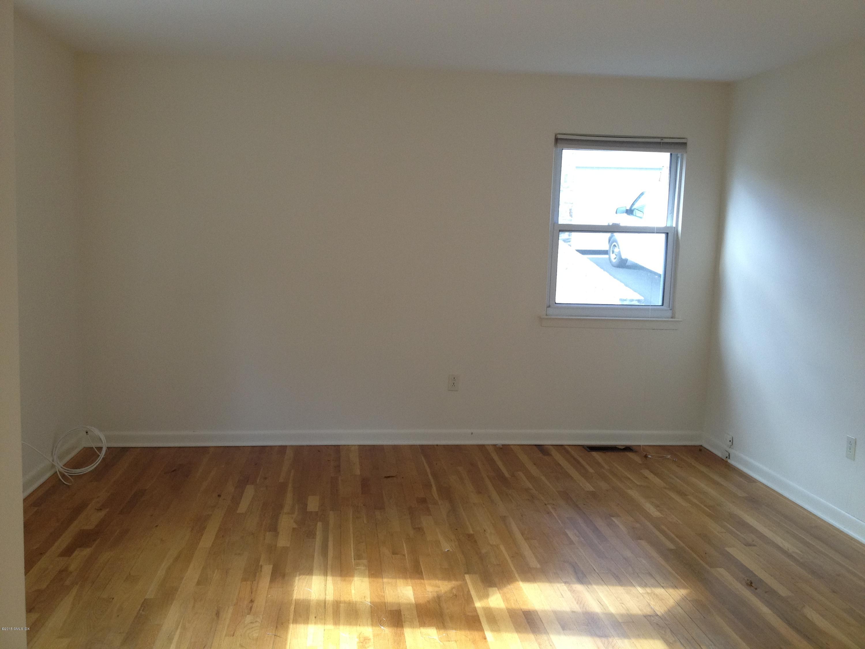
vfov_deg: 40.7
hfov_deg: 52.6
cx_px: 432
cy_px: 324
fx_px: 875
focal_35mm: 35
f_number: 2.4
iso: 125
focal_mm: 4.28
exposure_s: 1/120
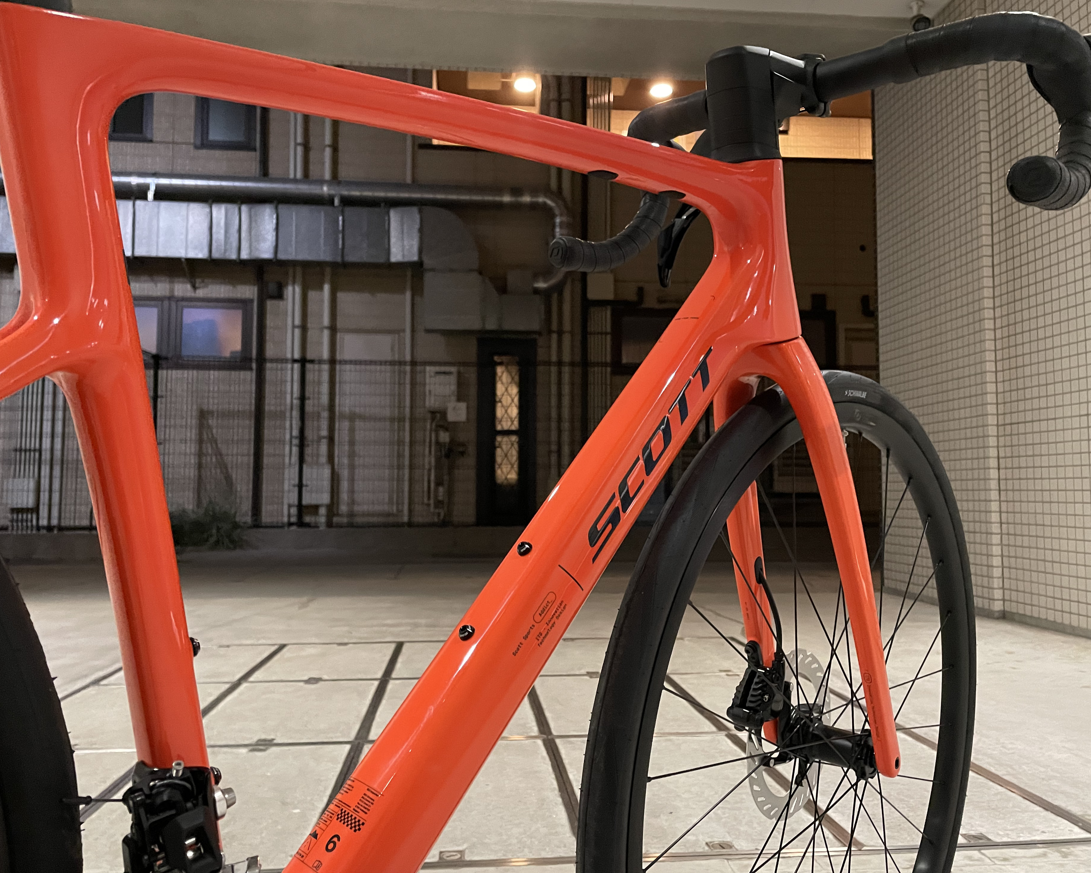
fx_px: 904
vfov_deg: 51.5
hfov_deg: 62.2
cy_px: 442
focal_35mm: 28
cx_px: 548
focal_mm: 4.2
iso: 800
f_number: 1.6
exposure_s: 1/25
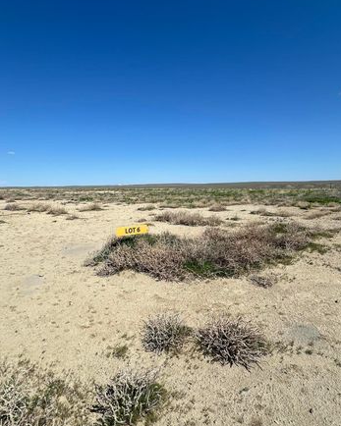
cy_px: 193
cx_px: 166
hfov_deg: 65.5
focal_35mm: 21
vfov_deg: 77.4
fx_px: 265
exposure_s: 1/3509
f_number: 2.2
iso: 50
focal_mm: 2.22
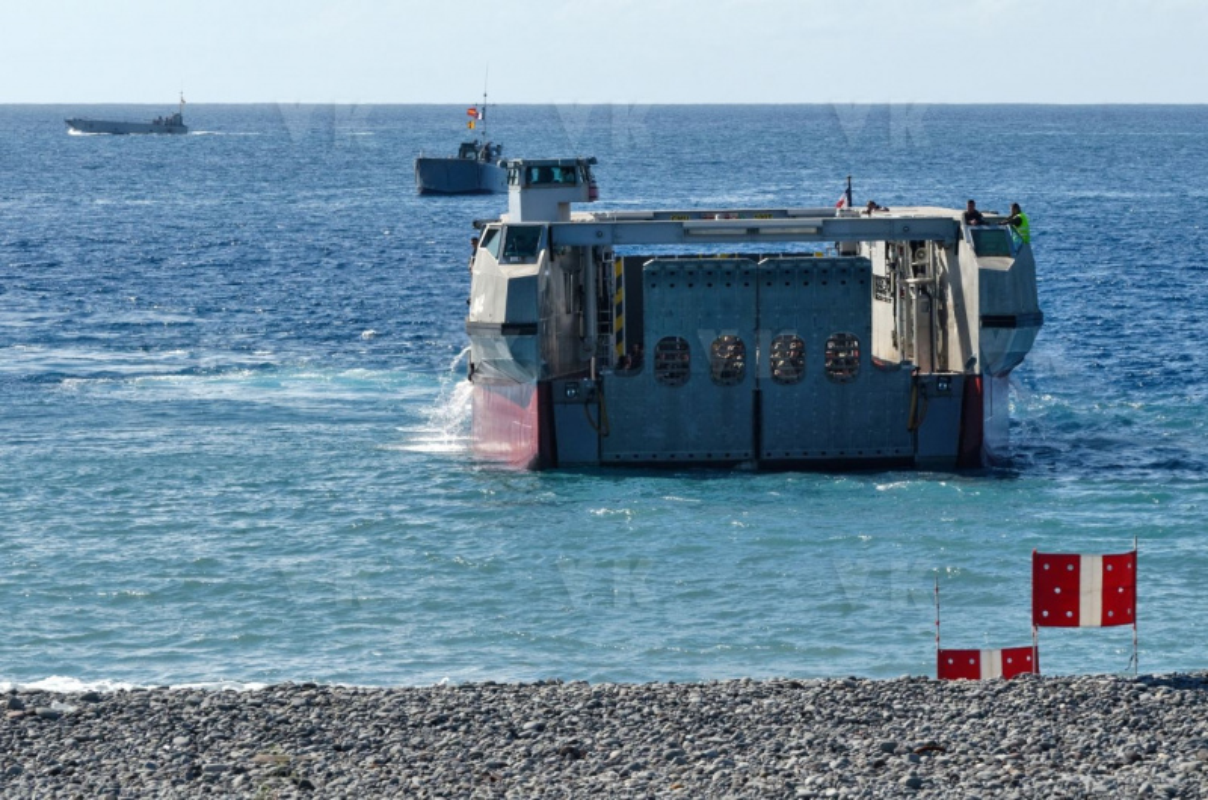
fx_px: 8037
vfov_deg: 5.7
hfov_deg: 8.6
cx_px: 604
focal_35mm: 240
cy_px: 400
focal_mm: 160
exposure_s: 1/400
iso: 100
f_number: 11
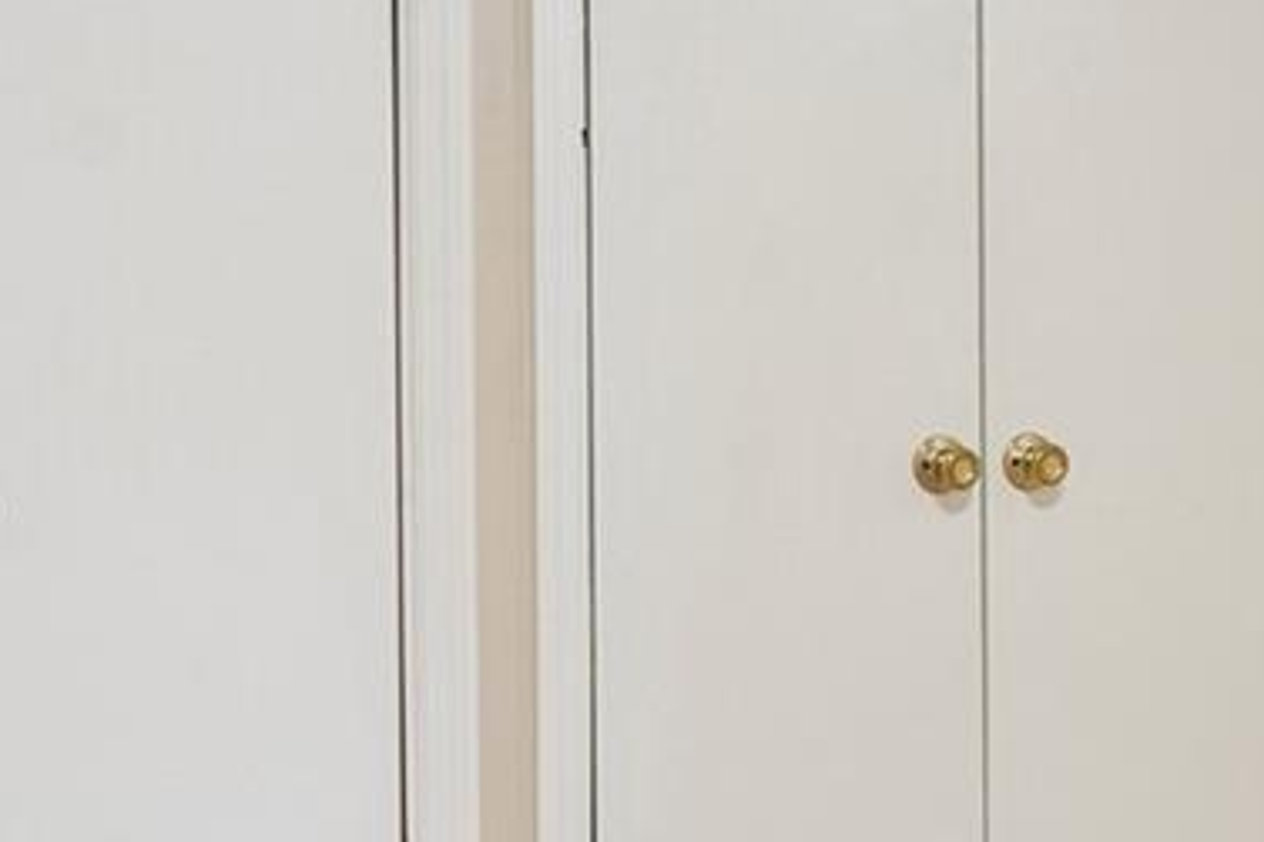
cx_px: 1338
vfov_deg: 17.8
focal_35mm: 76
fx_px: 2667
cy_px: 183
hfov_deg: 25.1
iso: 100
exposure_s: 1.6
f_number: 11
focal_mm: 14
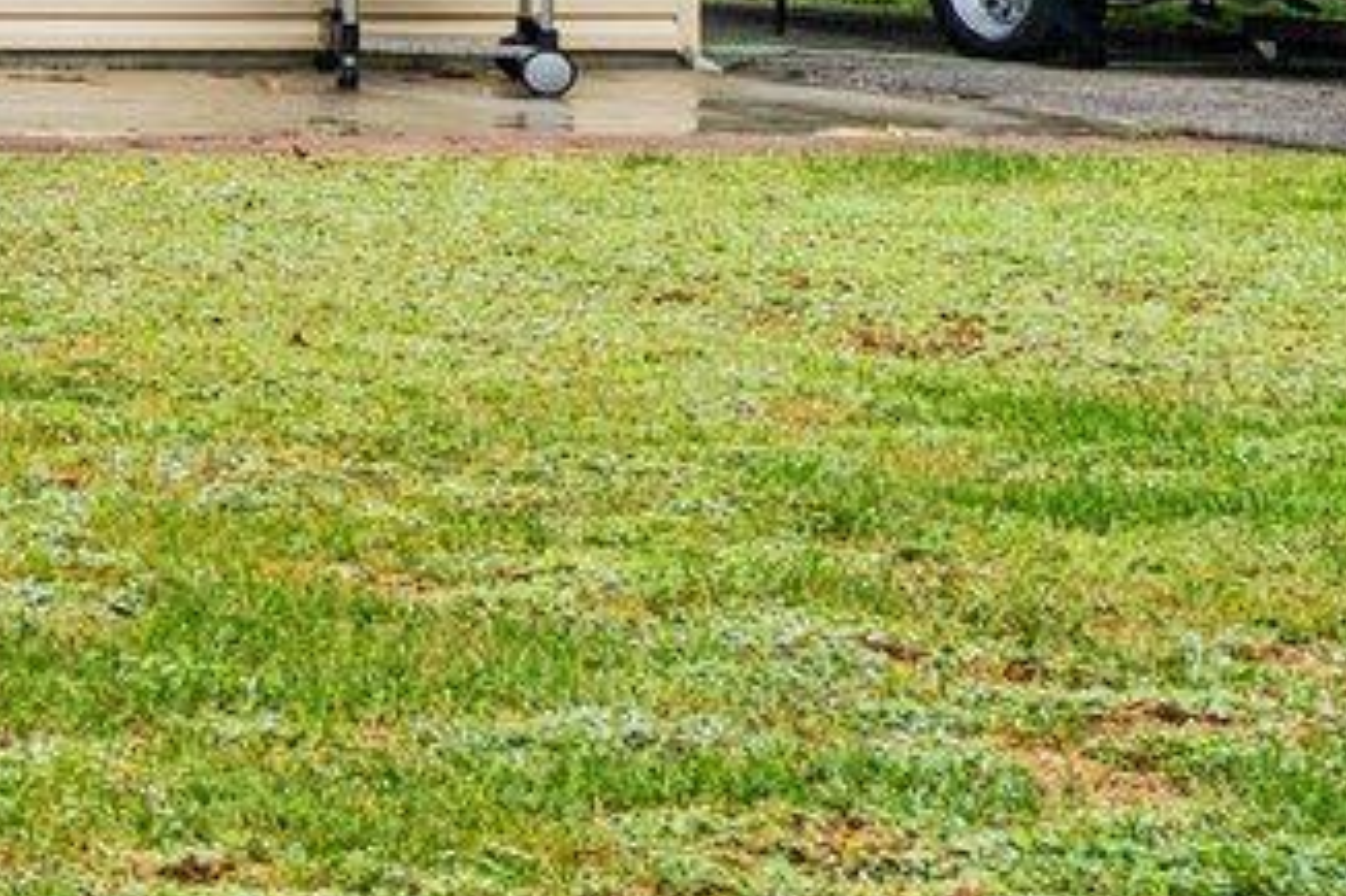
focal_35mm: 136
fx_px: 5097
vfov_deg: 9.9
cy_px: -180
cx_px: -2828
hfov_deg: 10.3
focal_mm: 21.7
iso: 250
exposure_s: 1/40
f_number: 9
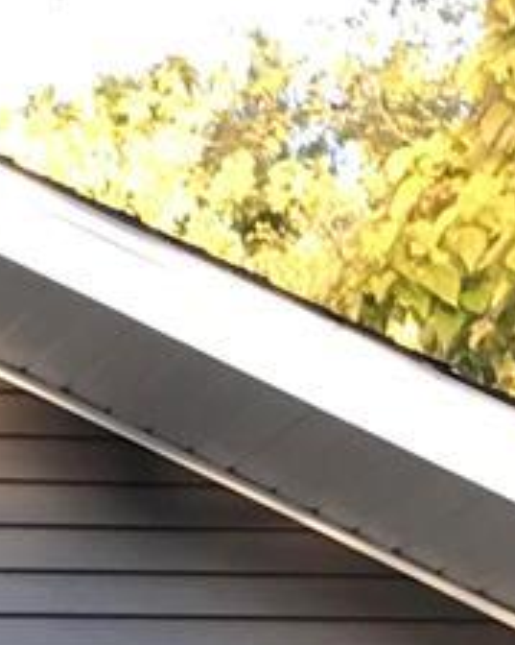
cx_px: -875
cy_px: 1304
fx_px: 3718
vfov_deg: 9.3
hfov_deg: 7.3
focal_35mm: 195
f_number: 1.8
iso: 25
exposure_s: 1/120
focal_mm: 3.99
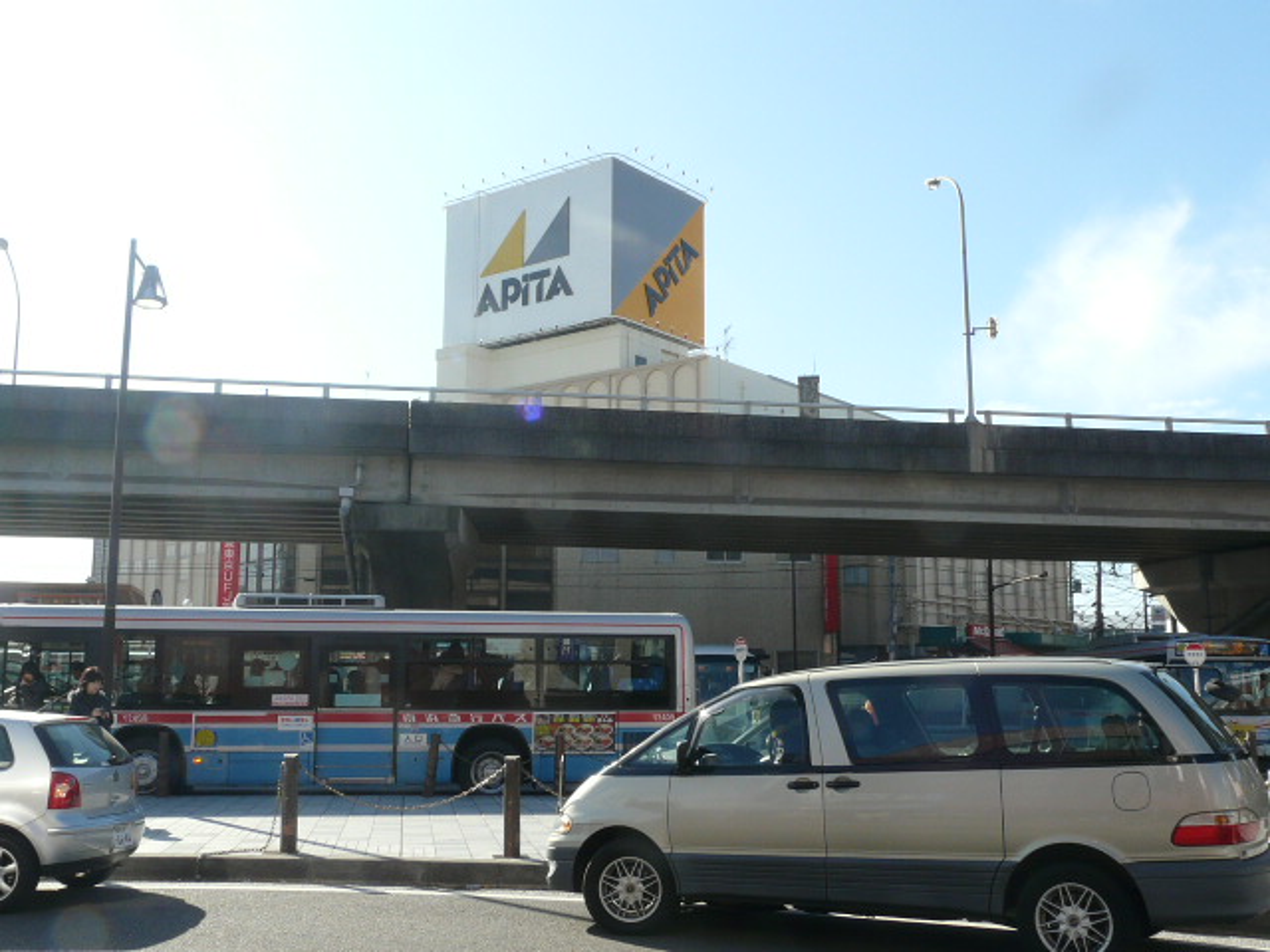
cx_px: 635
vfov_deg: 40.7
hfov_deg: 52.6
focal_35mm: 35
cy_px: 476
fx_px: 1284
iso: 100
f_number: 5.6
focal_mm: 4.6
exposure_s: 1/250
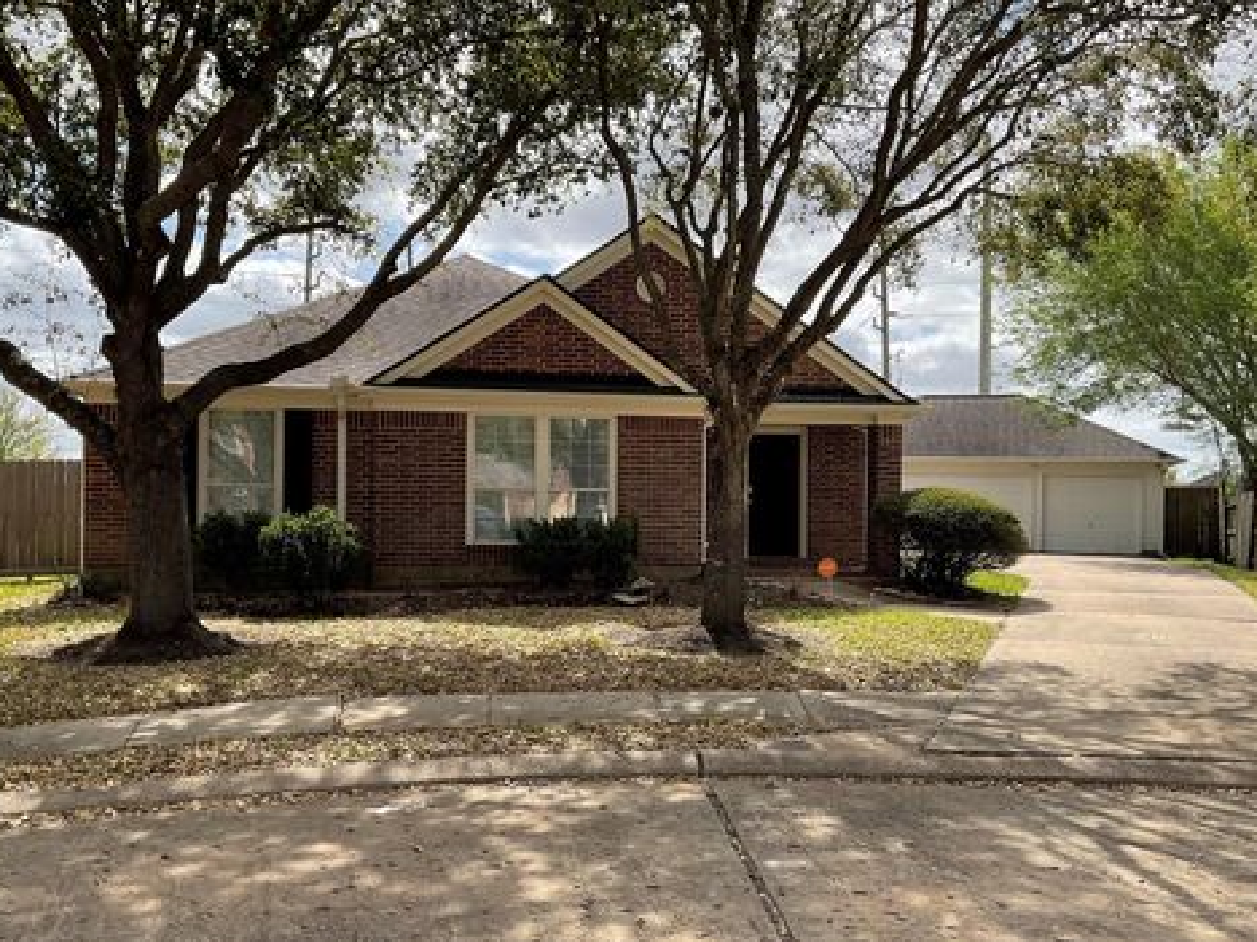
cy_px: 498
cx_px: 618
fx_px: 1126
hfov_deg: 58.3
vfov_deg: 45.4
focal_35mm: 31
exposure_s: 1/1250
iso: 16
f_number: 1.8
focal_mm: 3
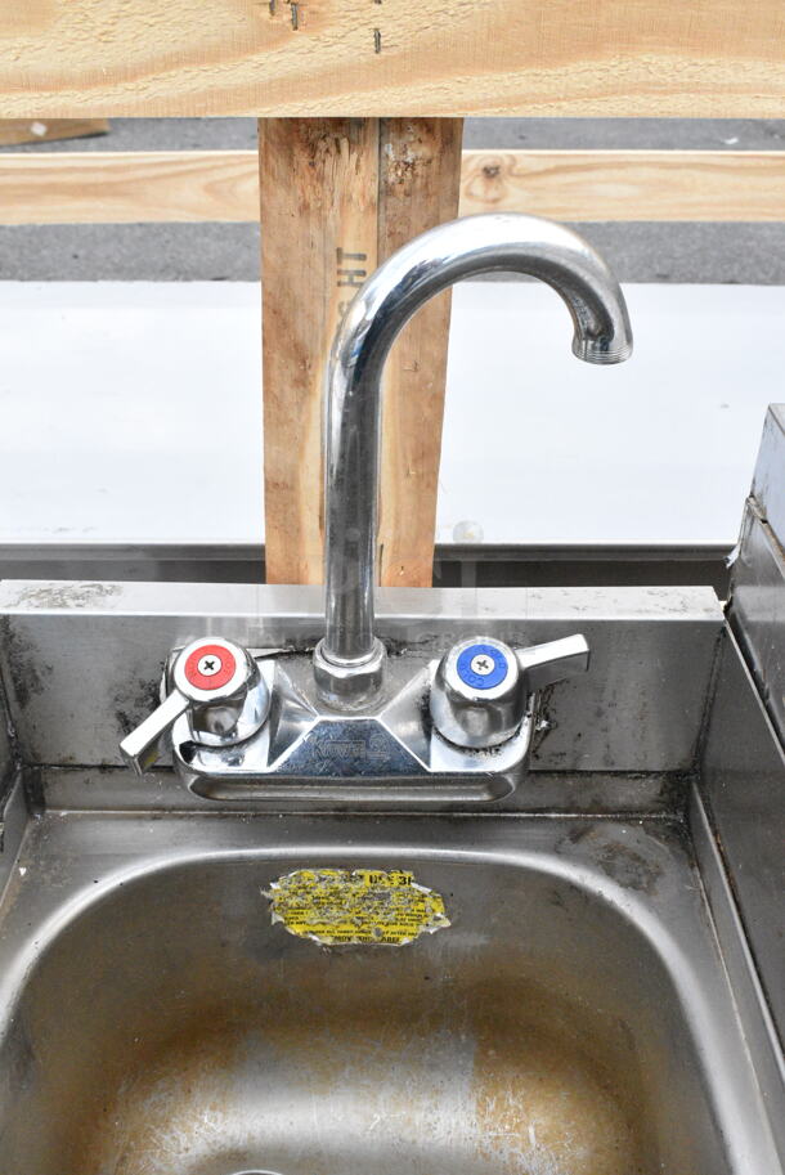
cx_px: 392
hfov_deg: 36.9
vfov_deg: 53.1
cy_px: 588
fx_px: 1176
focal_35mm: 36
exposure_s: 1/800
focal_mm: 24
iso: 6400
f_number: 14
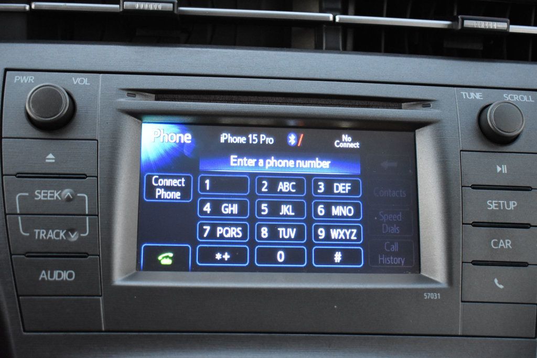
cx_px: 268
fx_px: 693
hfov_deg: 42.3
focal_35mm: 46
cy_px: 179
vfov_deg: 28.9
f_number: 4.2
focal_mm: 31
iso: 3200
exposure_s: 1/25
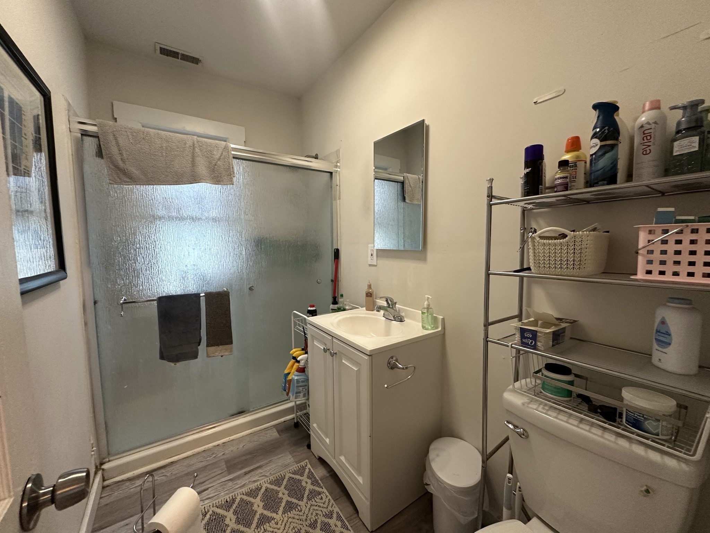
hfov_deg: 102.1
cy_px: 266
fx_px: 287
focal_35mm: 14
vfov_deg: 85.7
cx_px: 355
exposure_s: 1/60
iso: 250
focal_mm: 2.22
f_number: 2.2
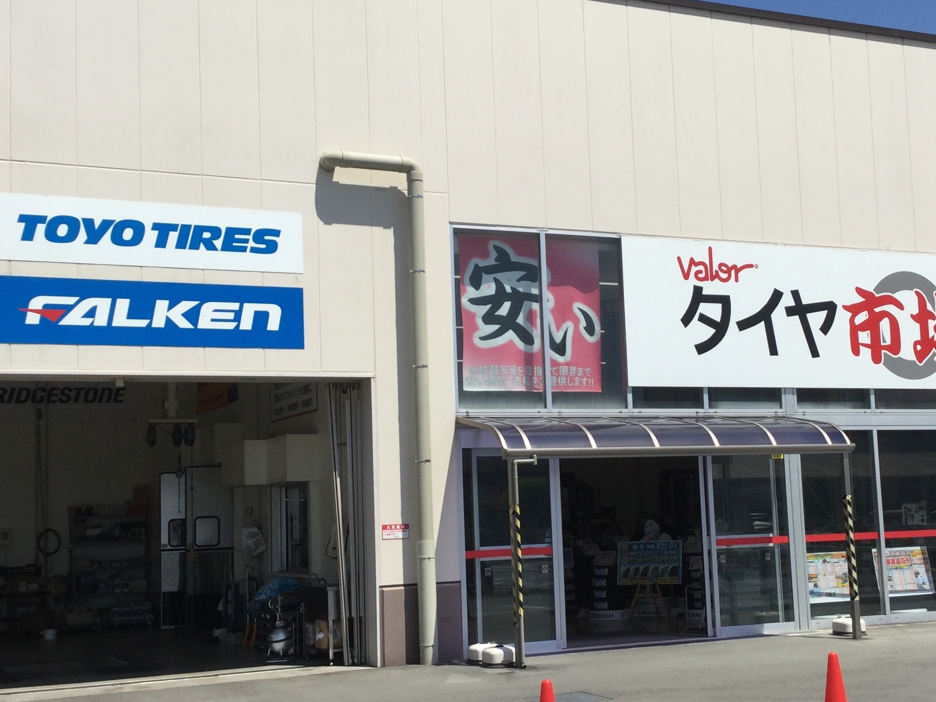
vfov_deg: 28.0
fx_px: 1406
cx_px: 541
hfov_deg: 36.7
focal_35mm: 52
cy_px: 354
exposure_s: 1/1852
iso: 25
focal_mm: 3.3
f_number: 2.4
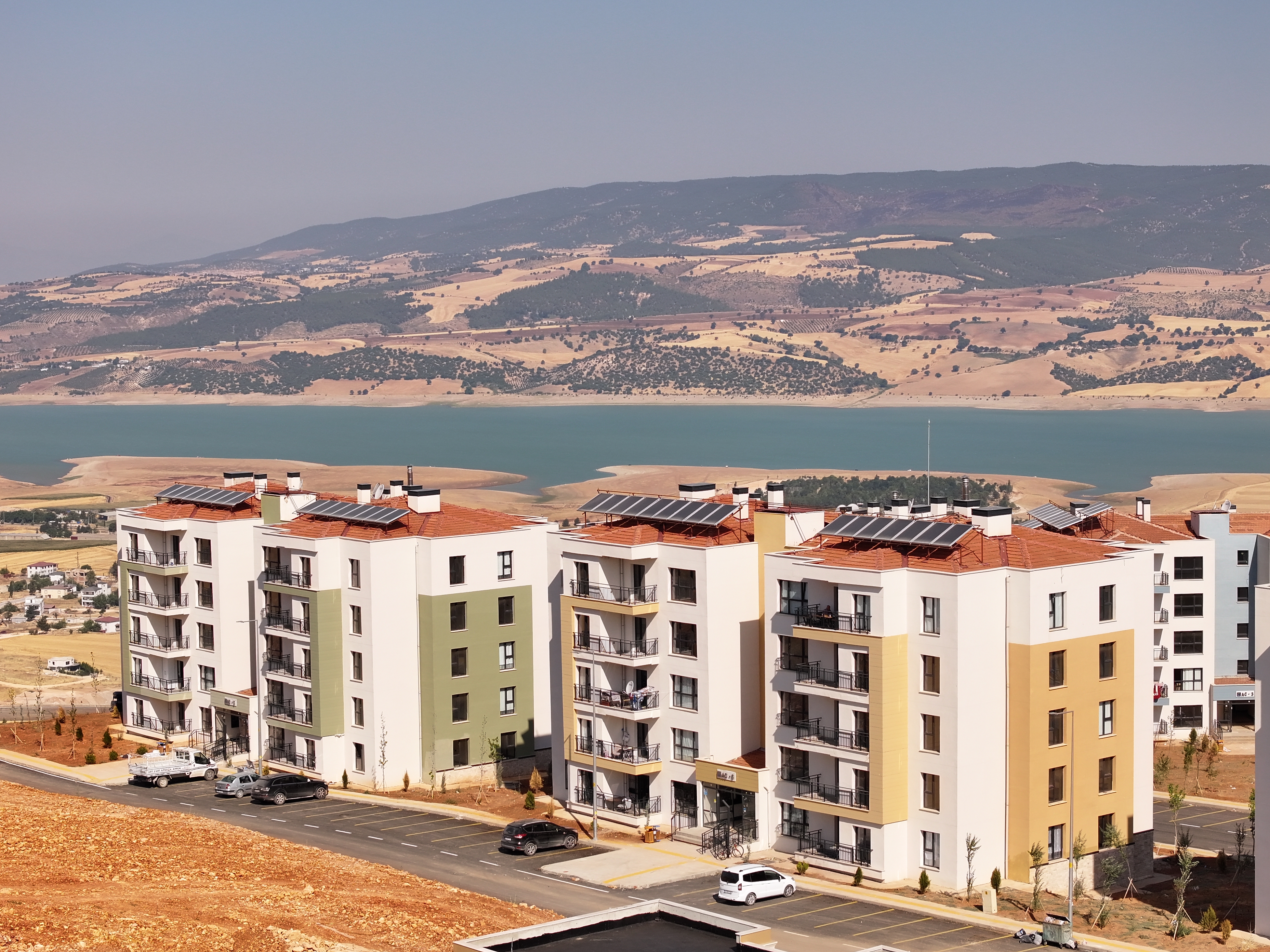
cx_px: 606
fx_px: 2788
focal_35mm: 76
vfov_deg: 19.4
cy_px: 444
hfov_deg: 25.7
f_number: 2.8
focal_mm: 19.35
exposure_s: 1/400
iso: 200
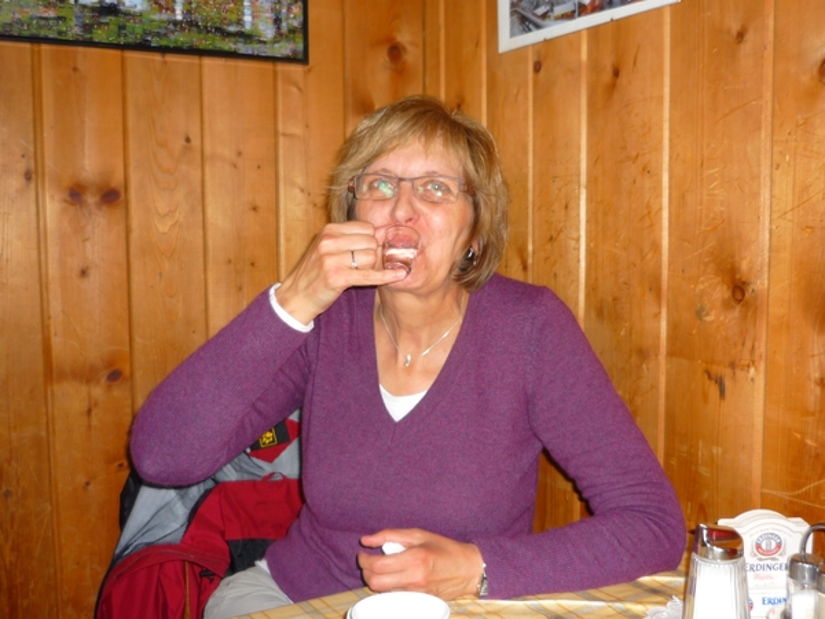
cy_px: 310
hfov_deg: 49.0
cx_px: 412
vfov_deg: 37.7
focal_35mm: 38
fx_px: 906
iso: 100
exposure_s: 1/30
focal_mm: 6.3
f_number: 2.9
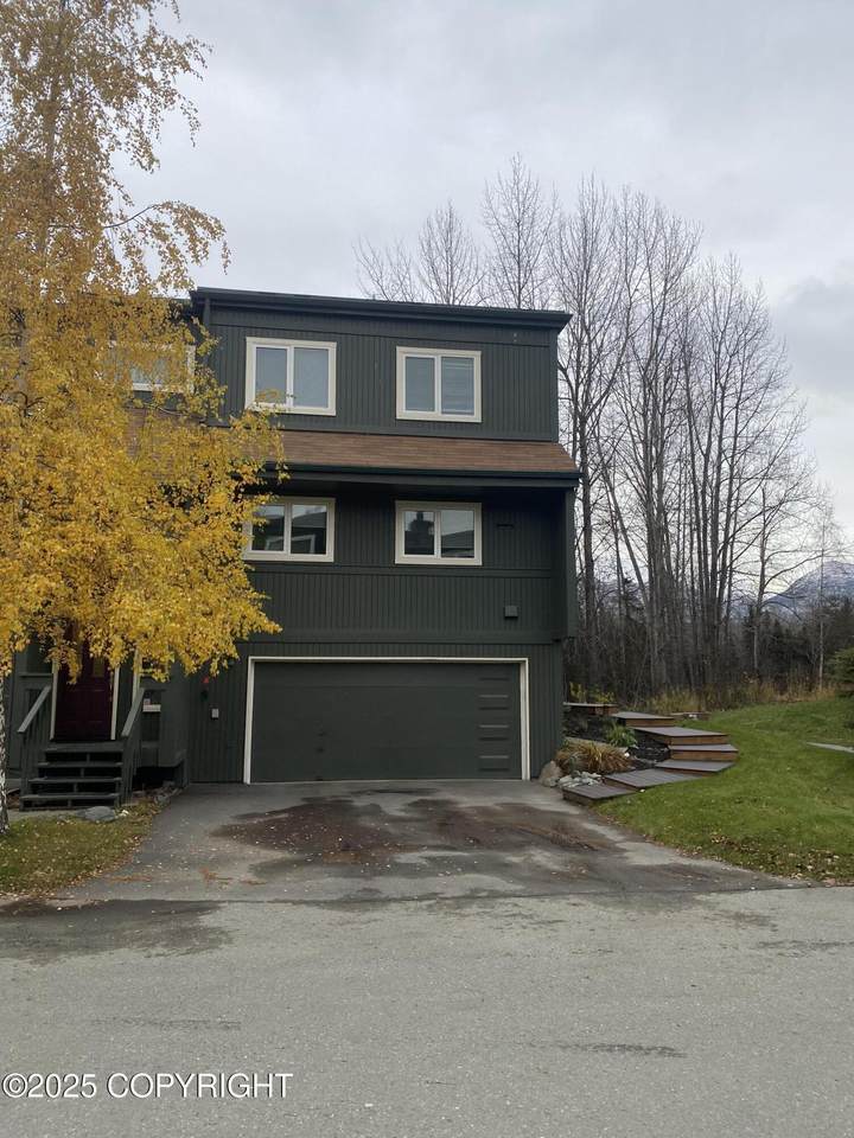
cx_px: 427
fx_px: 855
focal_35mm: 26
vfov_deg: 67.3
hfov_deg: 53.1
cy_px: 569
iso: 32
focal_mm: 4.25
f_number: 1.8
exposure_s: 1/144
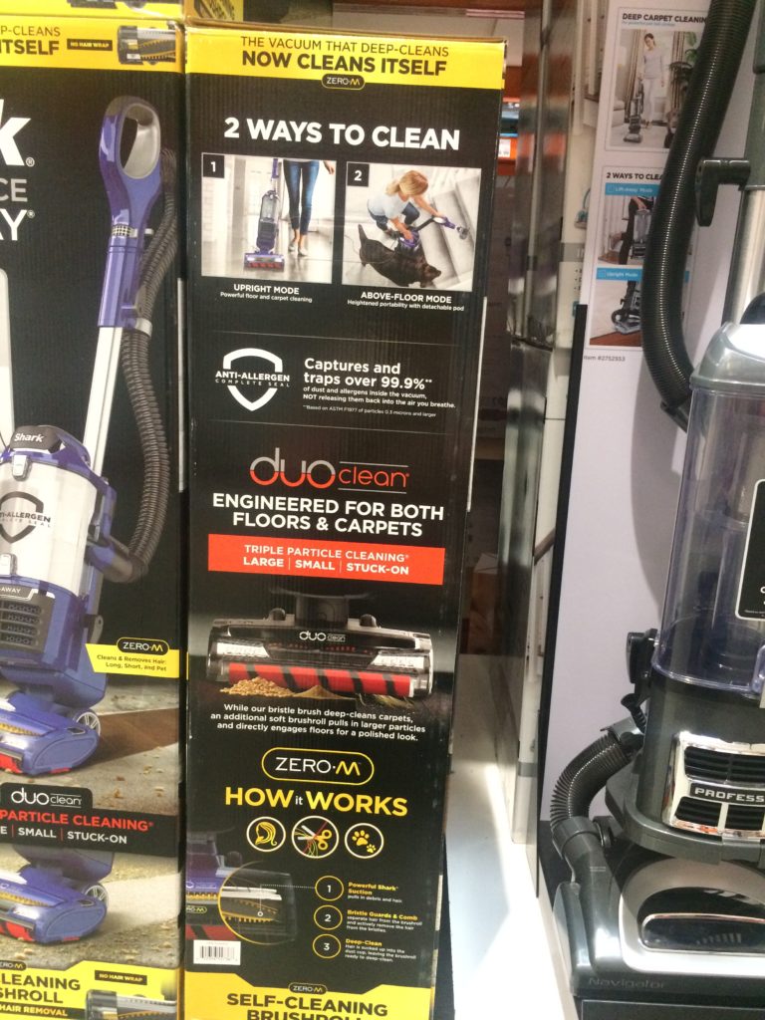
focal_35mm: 29
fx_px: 855
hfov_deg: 48.2
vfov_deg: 61.7
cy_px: 510
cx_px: 382
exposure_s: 1/33
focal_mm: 4.15
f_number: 2.2
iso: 320
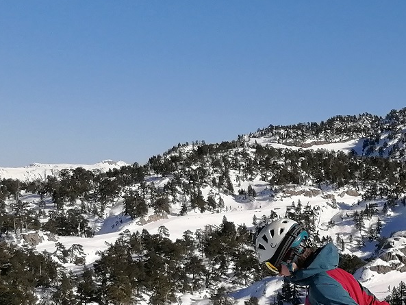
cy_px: 300
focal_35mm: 91
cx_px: 622
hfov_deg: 18.8
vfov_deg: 16.0
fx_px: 1068
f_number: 1.8
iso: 50
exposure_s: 1/3333
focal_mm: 4.75
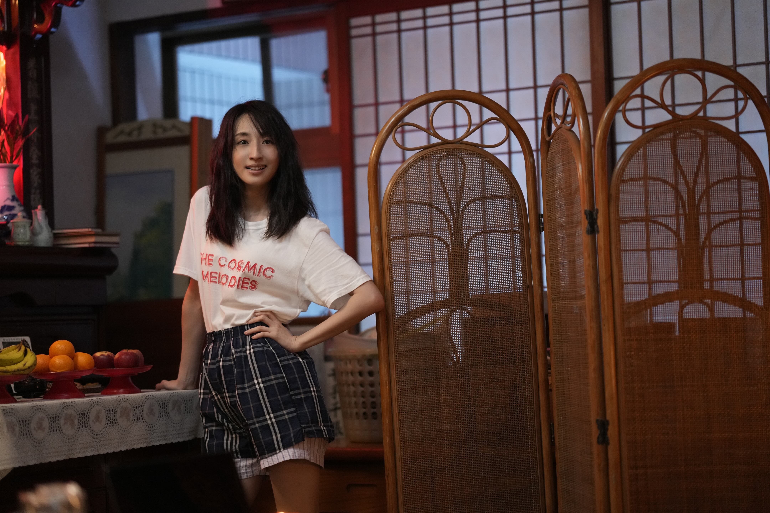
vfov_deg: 16.1
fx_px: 1818
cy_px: 256
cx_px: 385
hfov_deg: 23.9
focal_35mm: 85
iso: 3200
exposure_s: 1/200
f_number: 1.4
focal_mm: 85
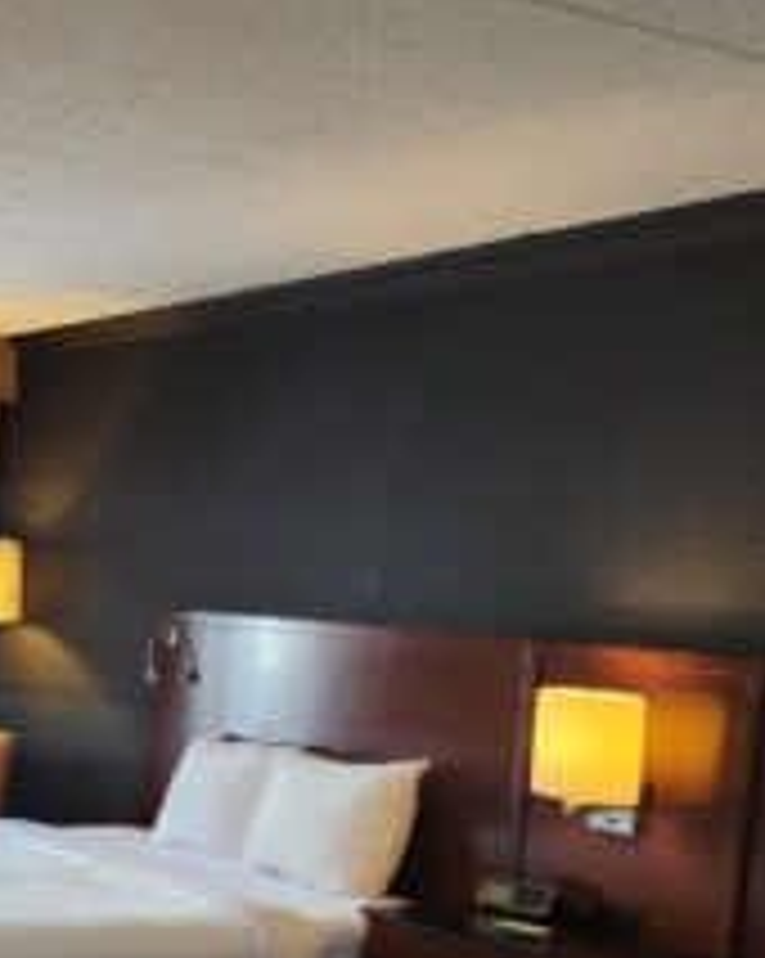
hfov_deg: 23.8
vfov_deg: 31.9
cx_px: -160
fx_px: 1644
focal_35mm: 58
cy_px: 724
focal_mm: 5.4
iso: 100
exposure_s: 1/120
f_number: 1.8
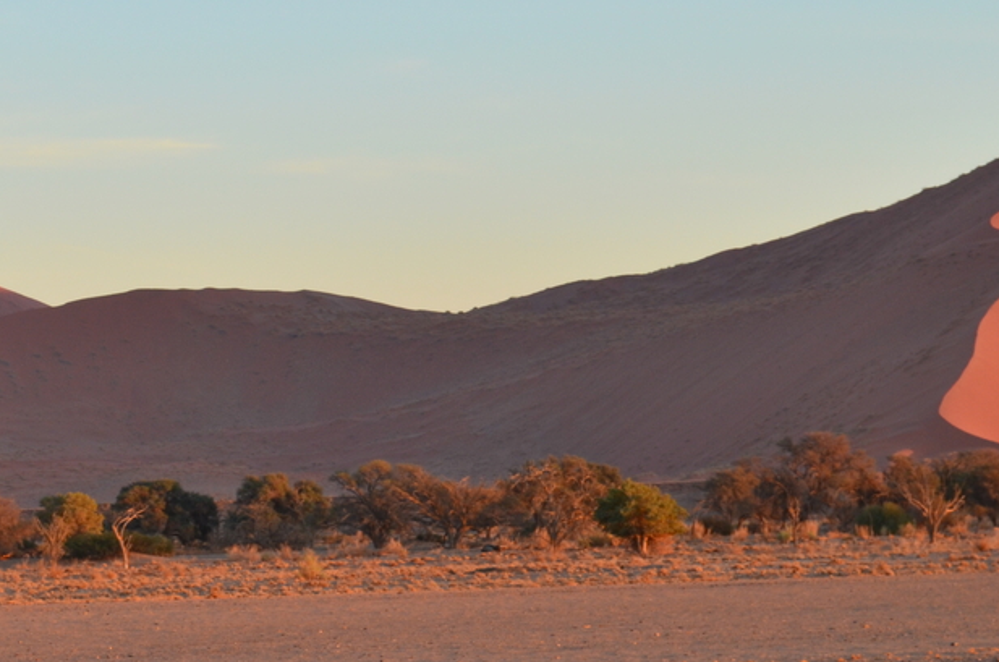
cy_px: 437
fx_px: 4738
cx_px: 32
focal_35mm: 171
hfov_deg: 11.9
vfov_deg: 8.0
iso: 220
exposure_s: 1/60
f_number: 10
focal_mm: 55
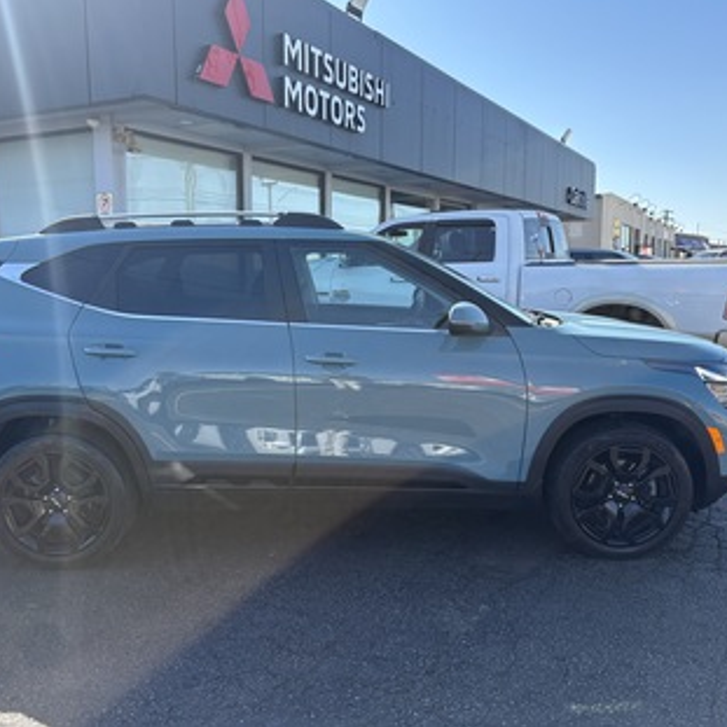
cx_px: 353
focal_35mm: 31
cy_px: 361
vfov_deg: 52.5
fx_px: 737
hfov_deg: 52.5
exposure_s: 1/1311
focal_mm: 5.96
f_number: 1.6
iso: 64
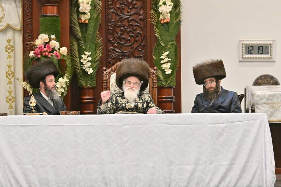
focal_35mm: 195
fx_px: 1522
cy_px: 94
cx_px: 140
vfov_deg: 7.0
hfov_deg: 10.6
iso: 400
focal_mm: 130
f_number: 4
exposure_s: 1/320
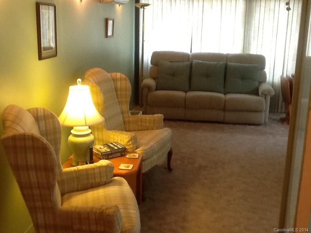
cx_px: 156
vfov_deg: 32.9
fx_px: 395
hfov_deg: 42.9
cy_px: 116
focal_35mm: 44
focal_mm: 2.03
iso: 100
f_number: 2.4
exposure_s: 1/30
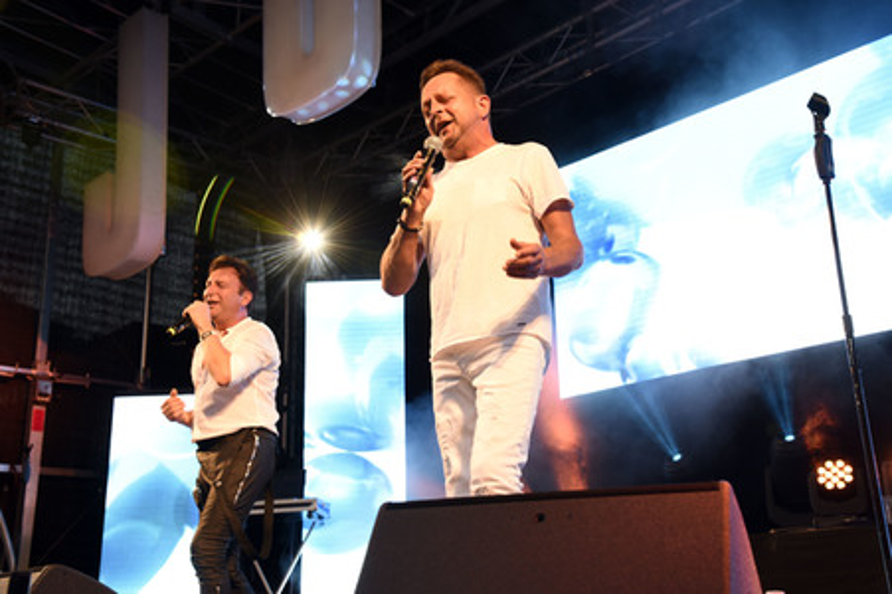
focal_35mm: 48
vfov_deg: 28.0
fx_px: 1188
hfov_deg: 41.1
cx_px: 446
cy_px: 297
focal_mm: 48
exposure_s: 1/100
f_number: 6.3
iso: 1000
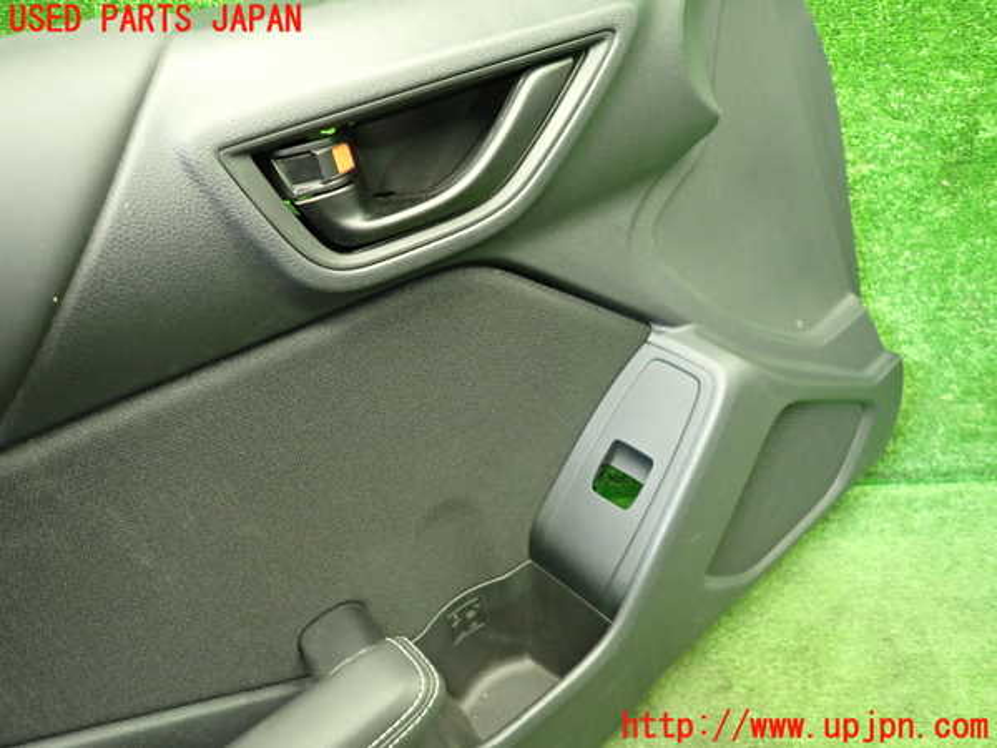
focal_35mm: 25
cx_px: 498
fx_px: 720
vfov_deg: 54.9
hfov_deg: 69.4
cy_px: 374
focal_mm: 4.5
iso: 500
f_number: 2
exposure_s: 1/30
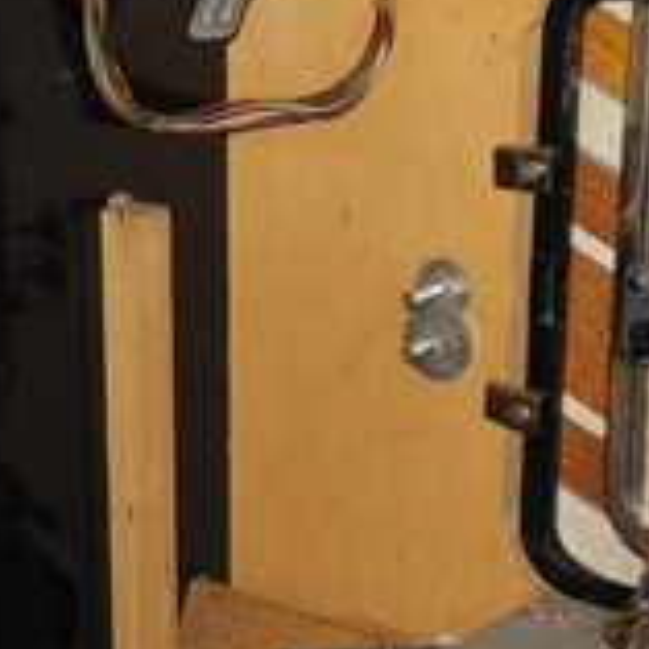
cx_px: -265
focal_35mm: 83
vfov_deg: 20.6
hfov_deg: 18.9
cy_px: 529
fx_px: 1761
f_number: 3.5
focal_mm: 6
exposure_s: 1/30
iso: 200
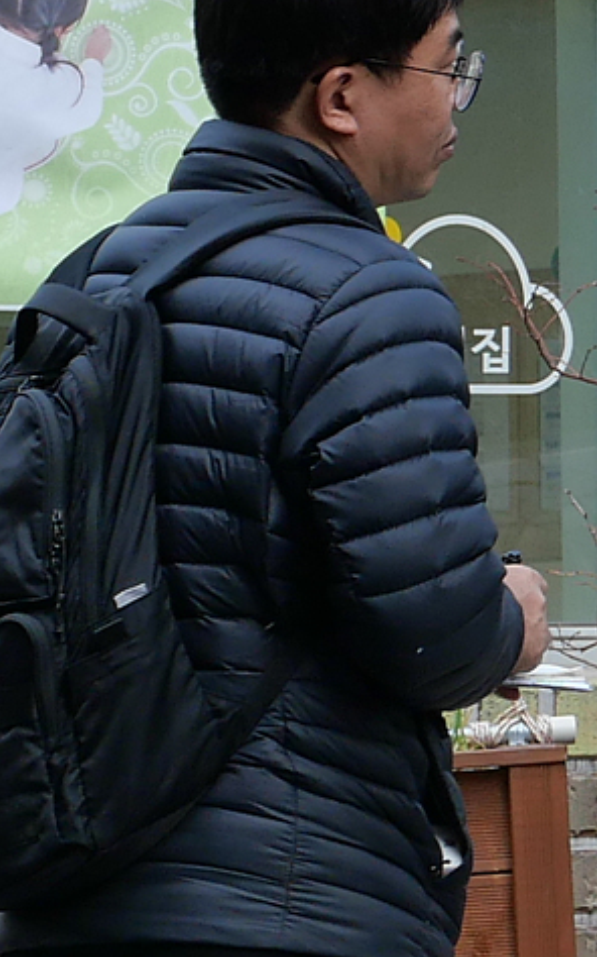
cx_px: 1789
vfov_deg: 4.8
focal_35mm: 439
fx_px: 11435
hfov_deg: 2.9
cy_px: 10
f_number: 4.5
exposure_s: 1/125
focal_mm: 34
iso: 200
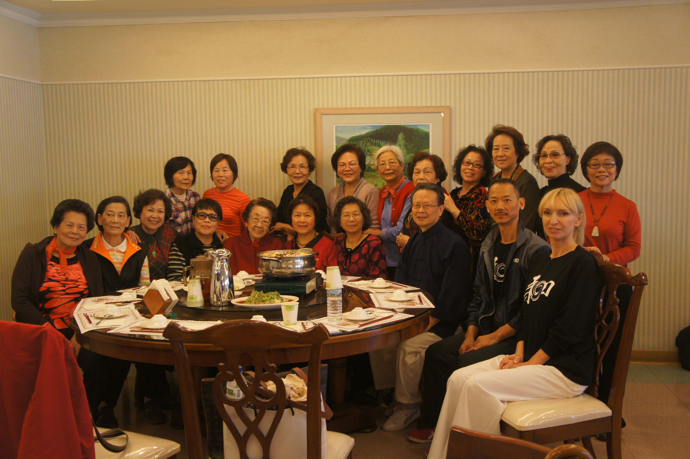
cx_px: 345
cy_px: 230
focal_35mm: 38
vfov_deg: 35.5
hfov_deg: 51.3
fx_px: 718
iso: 500
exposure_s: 1/40
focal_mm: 25
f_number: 4
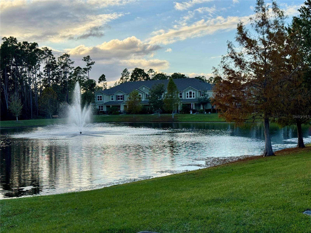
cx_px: 156
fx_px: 431
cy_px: 116
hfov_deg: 39.7
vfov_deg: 30.3
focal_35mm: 48
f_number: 1.78
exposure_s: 1/2252
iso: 64
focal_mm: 6.76
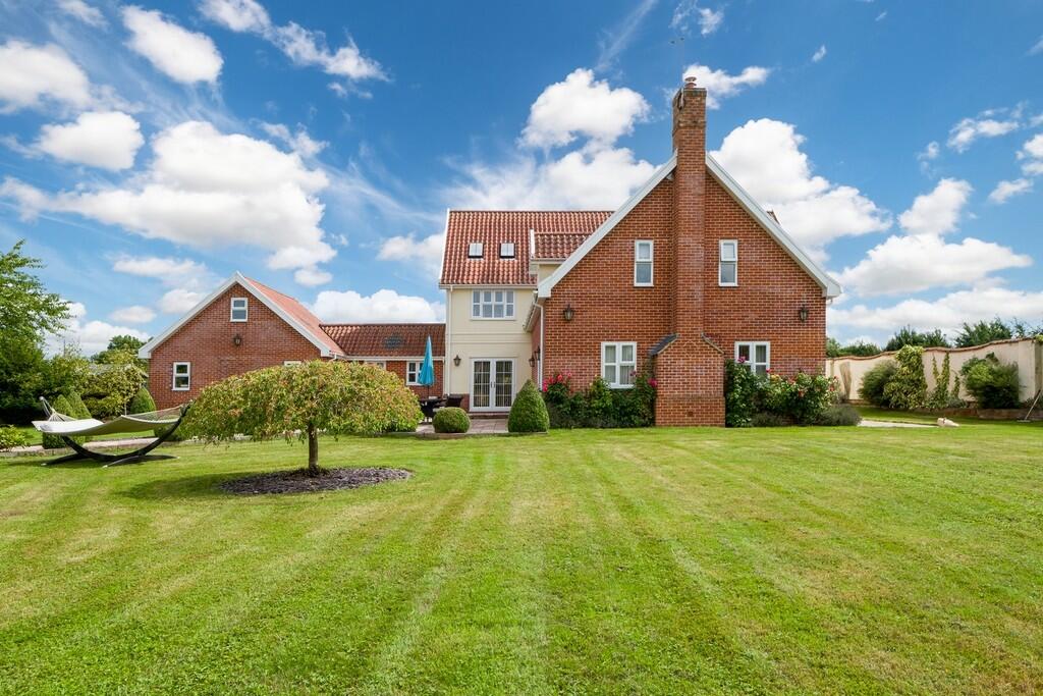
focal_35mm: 20
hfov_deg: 84.0
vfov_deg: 61.9
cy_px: 348
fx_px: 579
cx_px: 522
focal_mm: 13.6
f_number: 9
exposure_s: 1/250
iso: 160
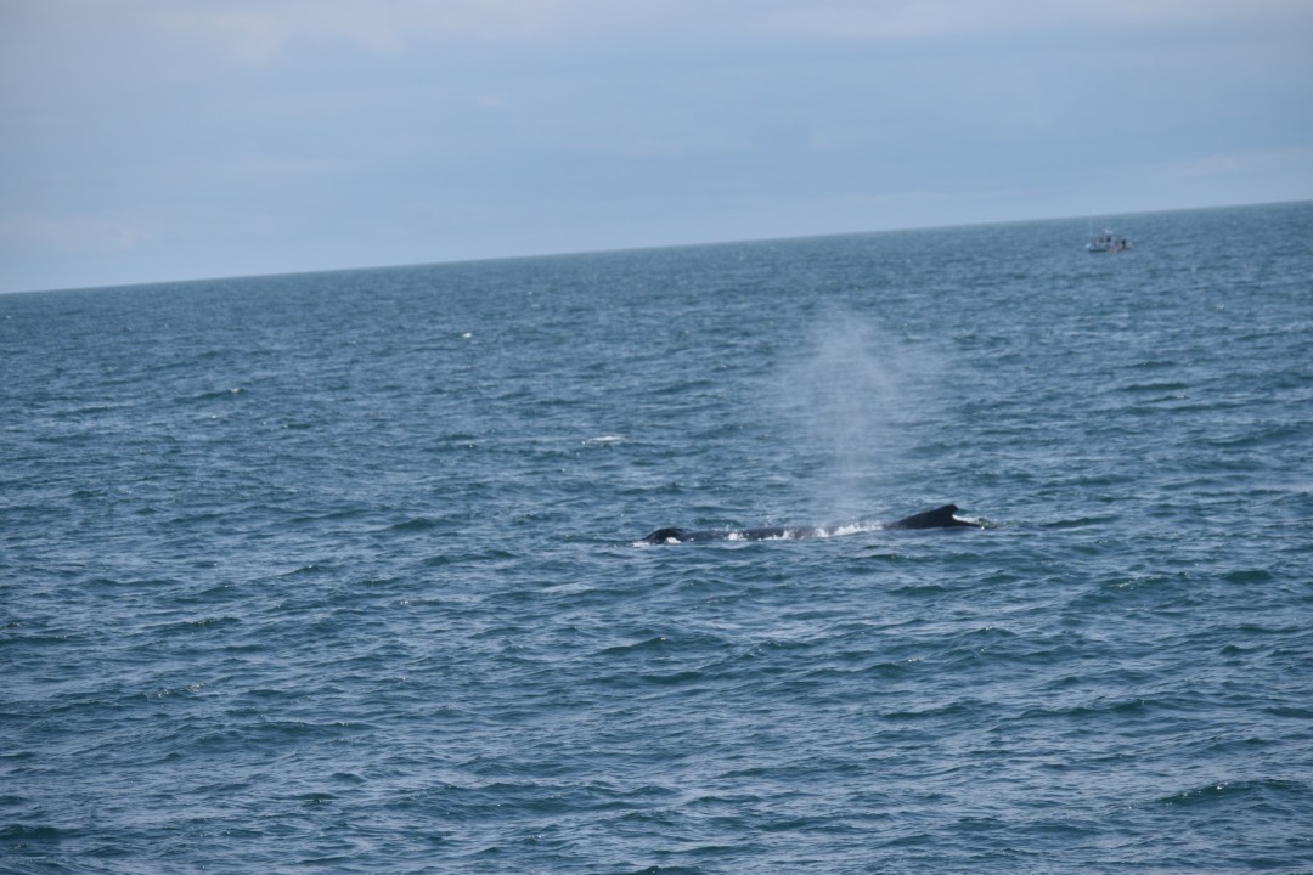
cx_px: 656
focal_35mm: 195
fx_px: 7112
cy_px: 438
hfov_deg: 10.5
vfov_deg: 7.0
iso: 200
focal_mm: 130
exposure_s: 1/1600
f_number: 5.6
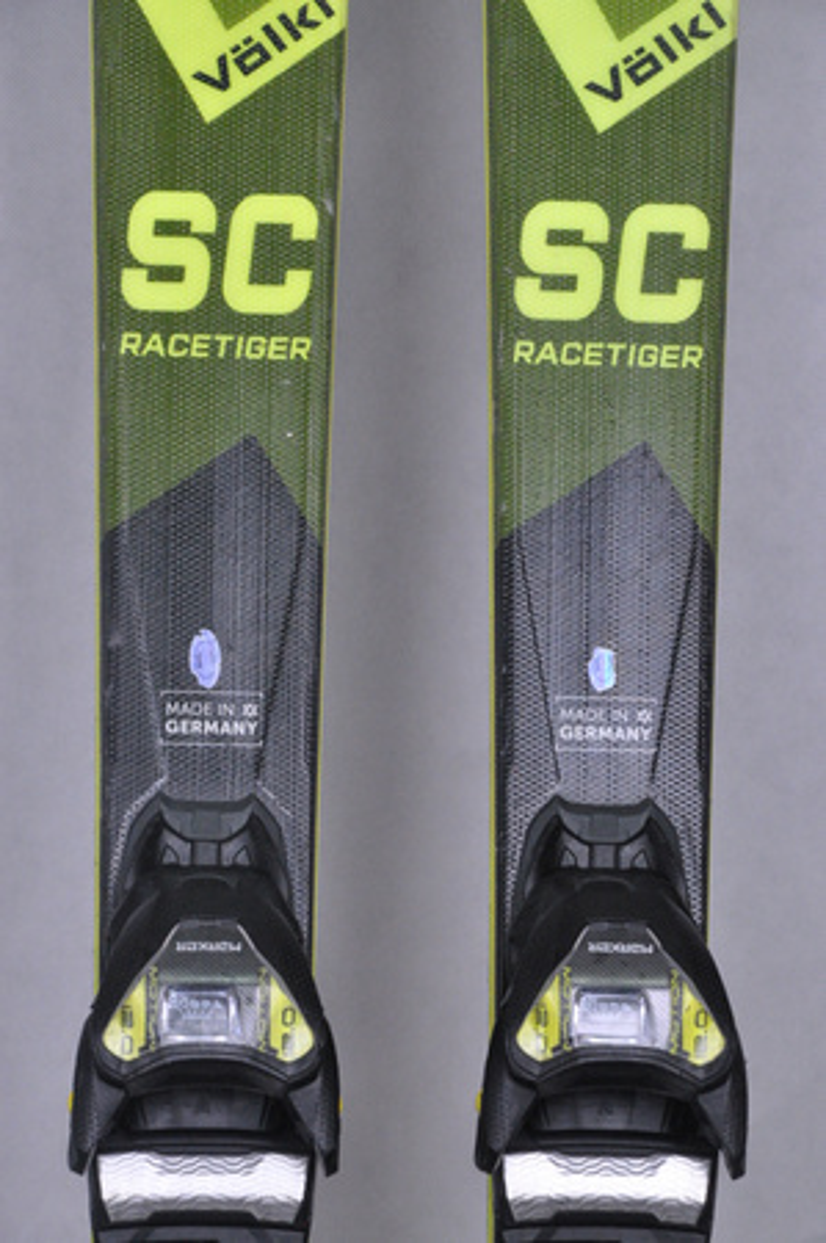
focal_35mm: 158
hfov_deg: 8.7
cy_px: 622
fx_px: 5433
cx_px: 413
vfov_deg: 13.1
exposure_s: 1/125
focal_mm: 105
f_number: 9.5
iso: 3200
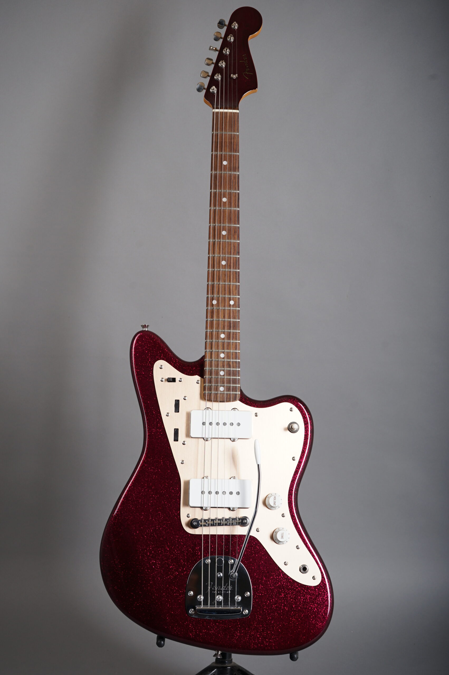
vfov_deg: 36.3
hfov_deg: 24.6
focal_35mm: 55
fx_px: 1031
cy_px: 338
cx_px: 224
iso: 160
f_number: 8
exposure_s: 1/160
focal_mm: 55
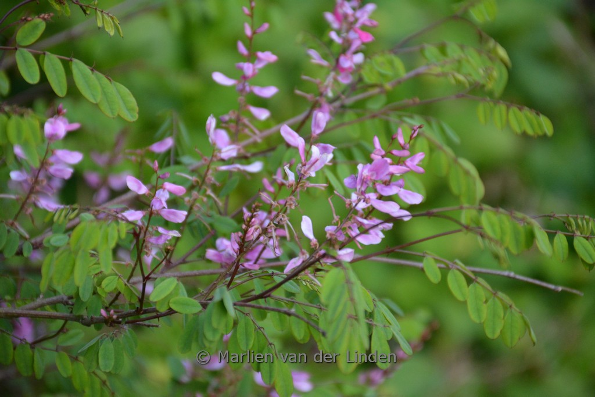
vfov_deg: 6.5
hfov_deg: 9.8
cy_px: 198
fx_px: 3471
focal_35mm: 210
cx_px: 298
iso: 1800
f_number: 5.6
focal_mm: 140
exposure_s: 1/125
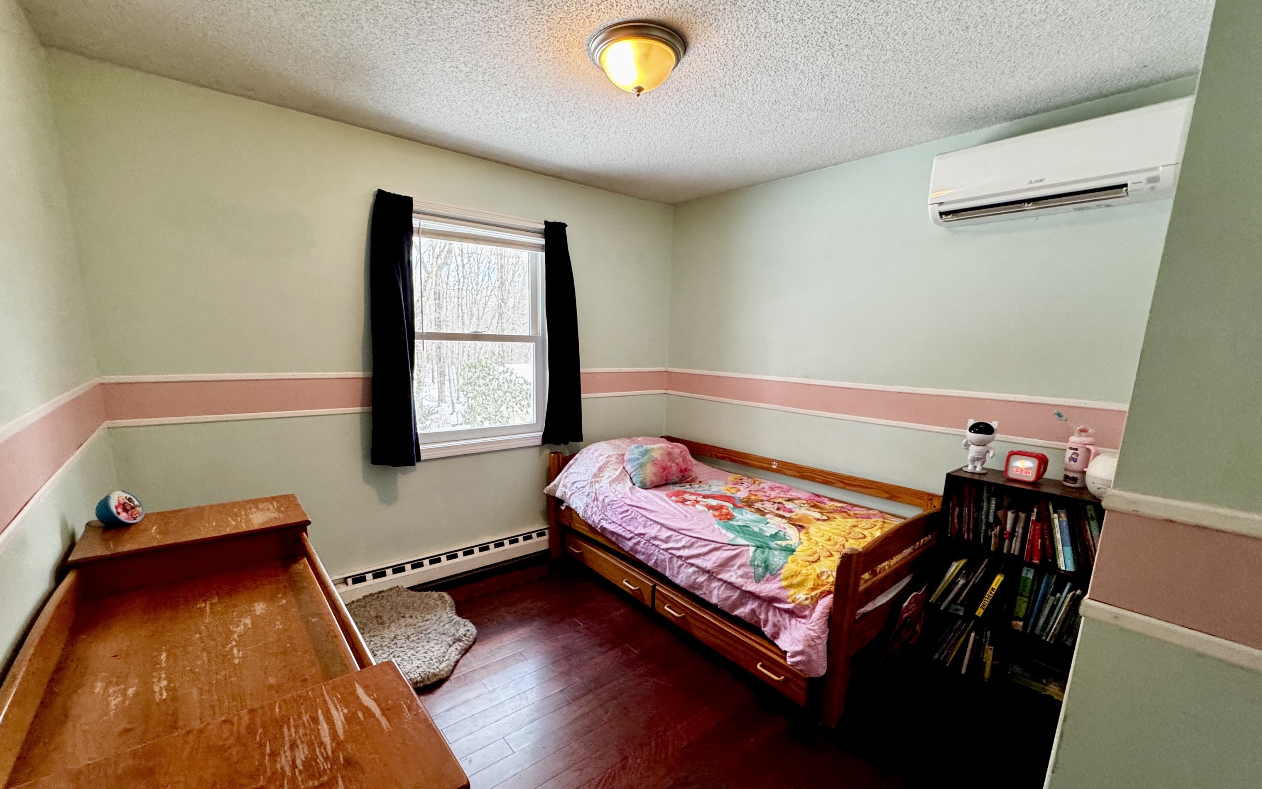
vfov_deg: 74.5
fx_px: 516
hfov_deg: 101.5
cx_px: 629
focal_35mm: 15
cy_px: 444
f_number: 2.2
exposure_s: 1/60
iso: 320
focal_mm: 2.22
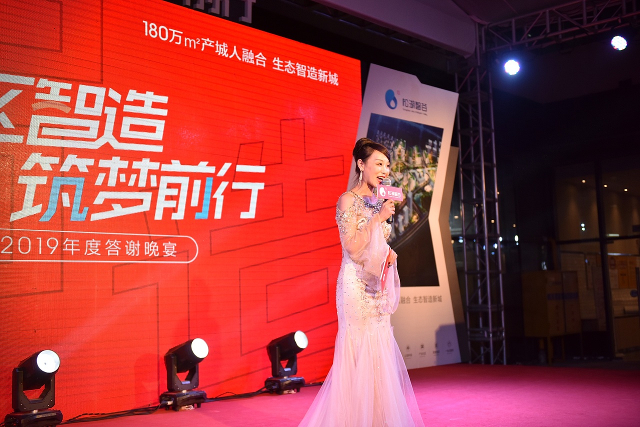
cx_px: 320
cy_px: 214
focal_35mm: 45
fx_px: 800
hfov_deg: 43.6
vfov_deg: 29.9
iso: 1000
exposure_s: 1/500
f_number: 2.8
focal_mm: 45
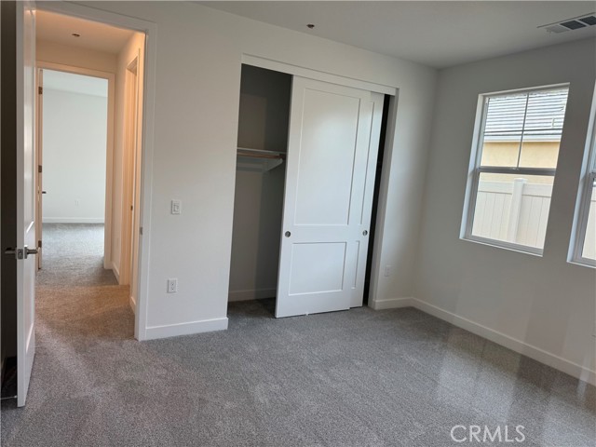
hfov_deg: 71.6
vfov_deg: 56.8
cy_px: 224
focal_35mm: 24
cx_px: 298
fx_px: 413
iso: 80
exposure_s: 1/149
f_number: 1.78
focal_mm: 6.76
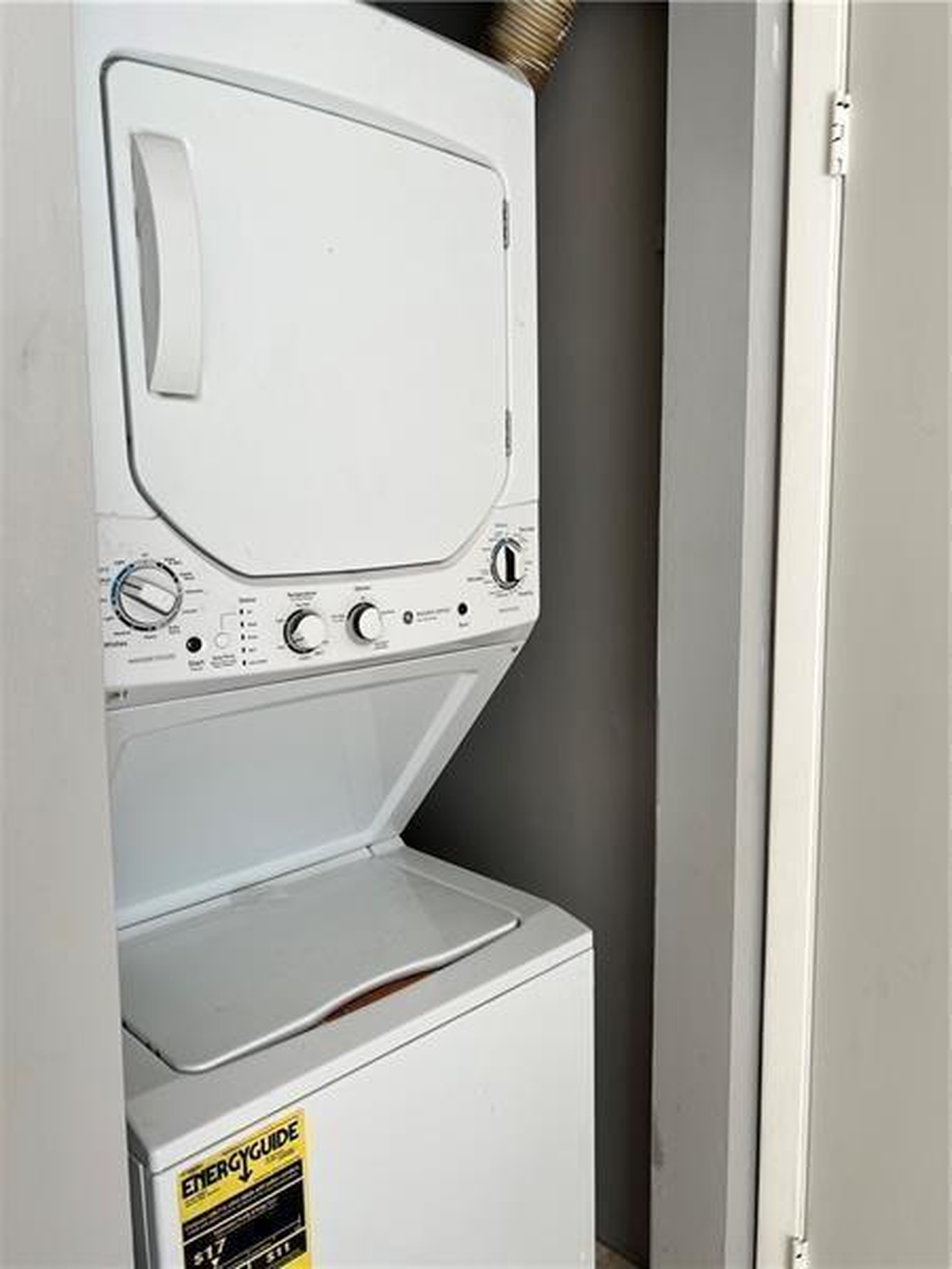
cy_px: 634
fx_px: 953
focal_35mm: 26
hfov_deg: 53.1
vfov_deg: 67.3
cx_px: 476
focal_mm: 5.7
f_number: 1.5
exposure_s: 1/184
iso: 40
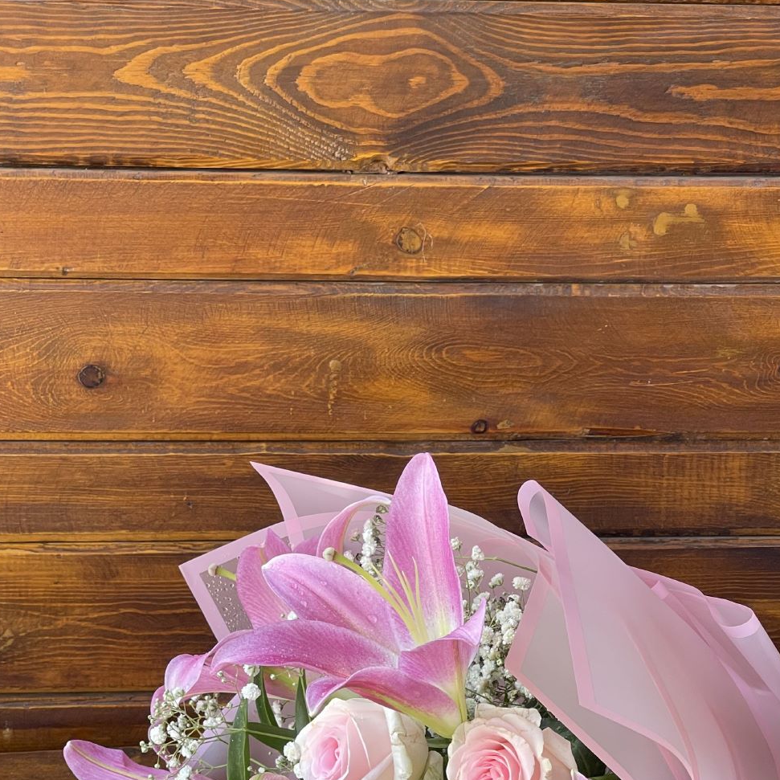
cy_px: 663
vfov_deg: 17.4
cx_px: 477
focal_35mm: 99
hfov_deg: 17.5
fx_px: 2524
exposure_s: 1/99
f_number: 2.2
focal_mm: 7.5
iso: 50
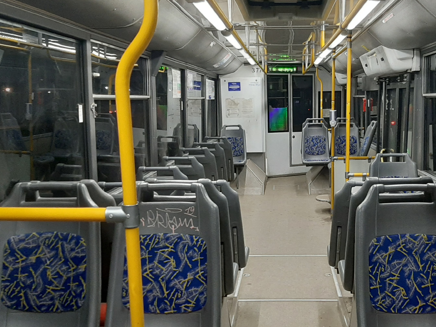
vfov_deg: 36.7
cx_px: 280
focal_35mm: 39
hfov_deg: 47.3
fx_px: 491
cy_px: 196
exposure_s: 1/33
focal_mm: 3.93
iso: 200
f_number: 1.7
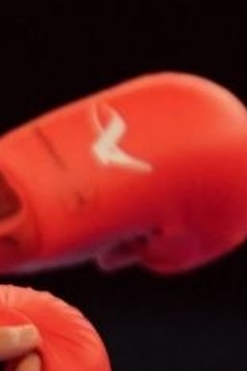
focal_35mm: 2068
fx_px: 21313
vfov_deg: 1.0
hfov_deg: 0.7
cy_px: 129
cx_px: 197
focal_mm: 181
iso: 2000
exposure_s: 1/1000
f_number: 2.8
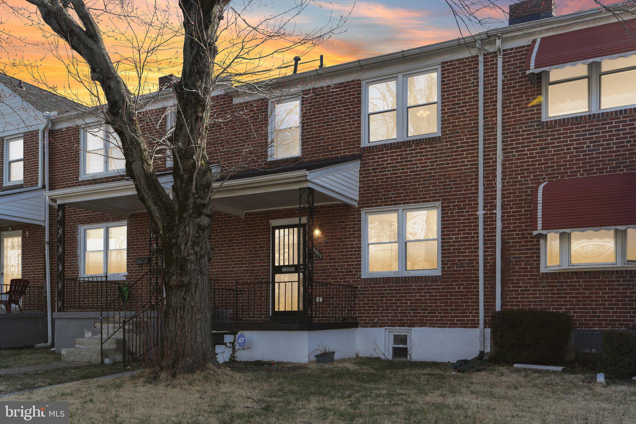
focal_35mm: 35
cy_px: 212
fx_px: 618
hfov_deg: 54.4
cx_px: 318
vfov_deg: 37.8
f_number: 8
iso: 400
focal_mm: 35
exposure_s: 1/640
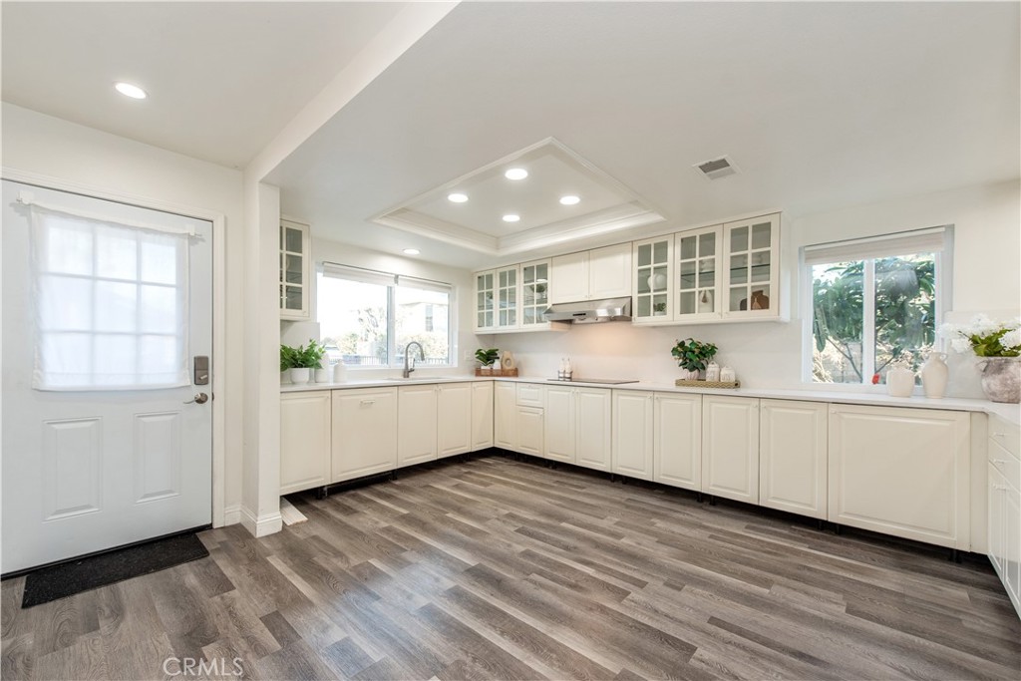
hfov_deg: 104.2
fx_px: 397
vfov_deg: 81.2
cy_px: 340
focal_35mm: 14
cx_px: 510
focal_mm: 14
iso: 800
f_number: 5.6
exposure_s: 1/125
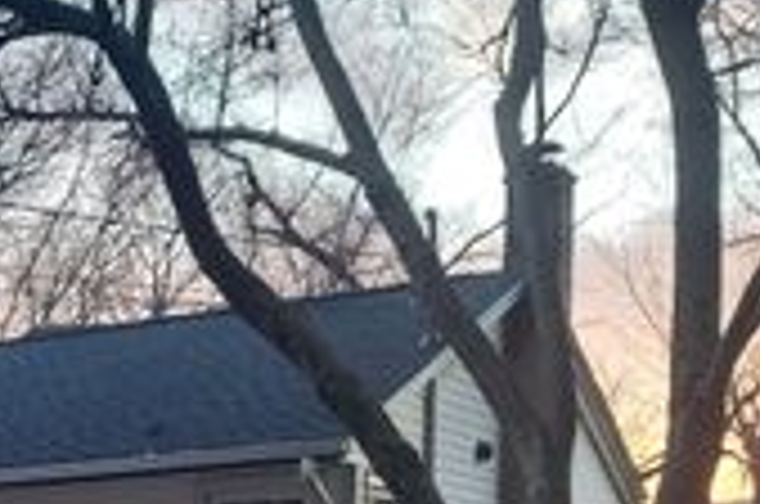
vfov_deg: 17.0
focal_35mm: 74
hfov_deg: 24.4
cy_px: 704
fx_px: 1559
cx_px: -193
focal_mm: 5.23
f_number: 1.8
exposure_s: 1/50
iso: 160
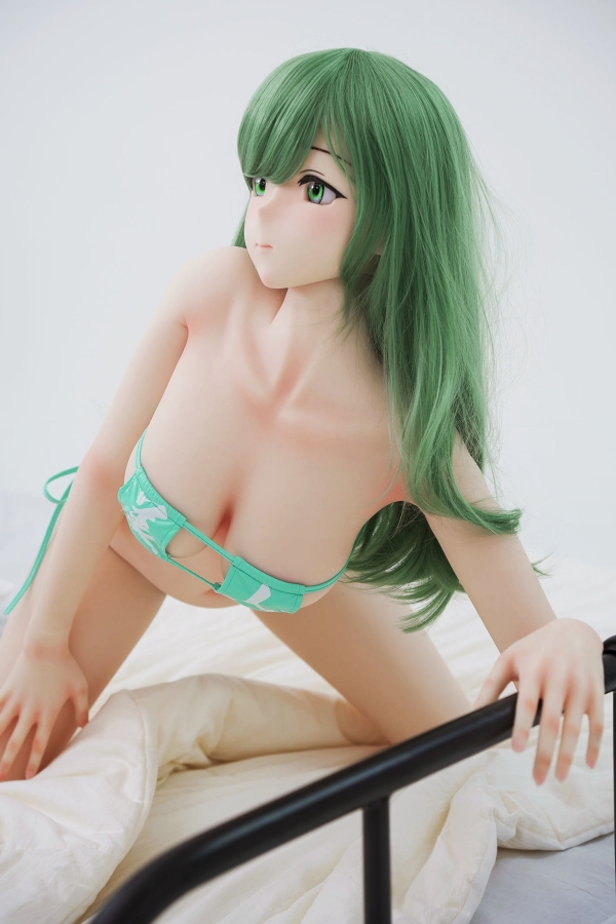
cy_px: 462
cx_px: 308
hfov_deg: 19.5
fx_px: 1797
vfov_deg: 28.8
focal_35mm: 70
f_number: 4
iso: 100
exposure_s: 1/100
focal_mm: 70
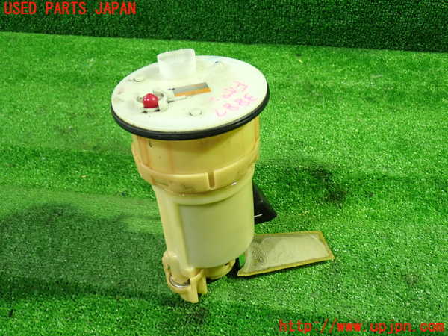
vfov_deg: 39.7
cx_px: 224
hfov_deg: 51.4
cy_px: 168
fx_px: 466
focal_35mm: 36
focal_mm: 6.37
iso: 800
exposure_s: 1/40
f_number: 2.5
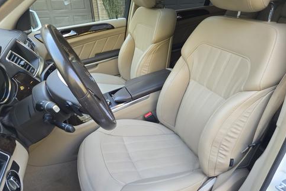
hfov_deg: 71.5
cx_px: 144
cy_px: 108
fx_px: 199
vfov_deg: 51.2
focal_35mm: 25
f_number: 1.8
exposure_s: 1/120
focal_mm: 5.4
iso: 160
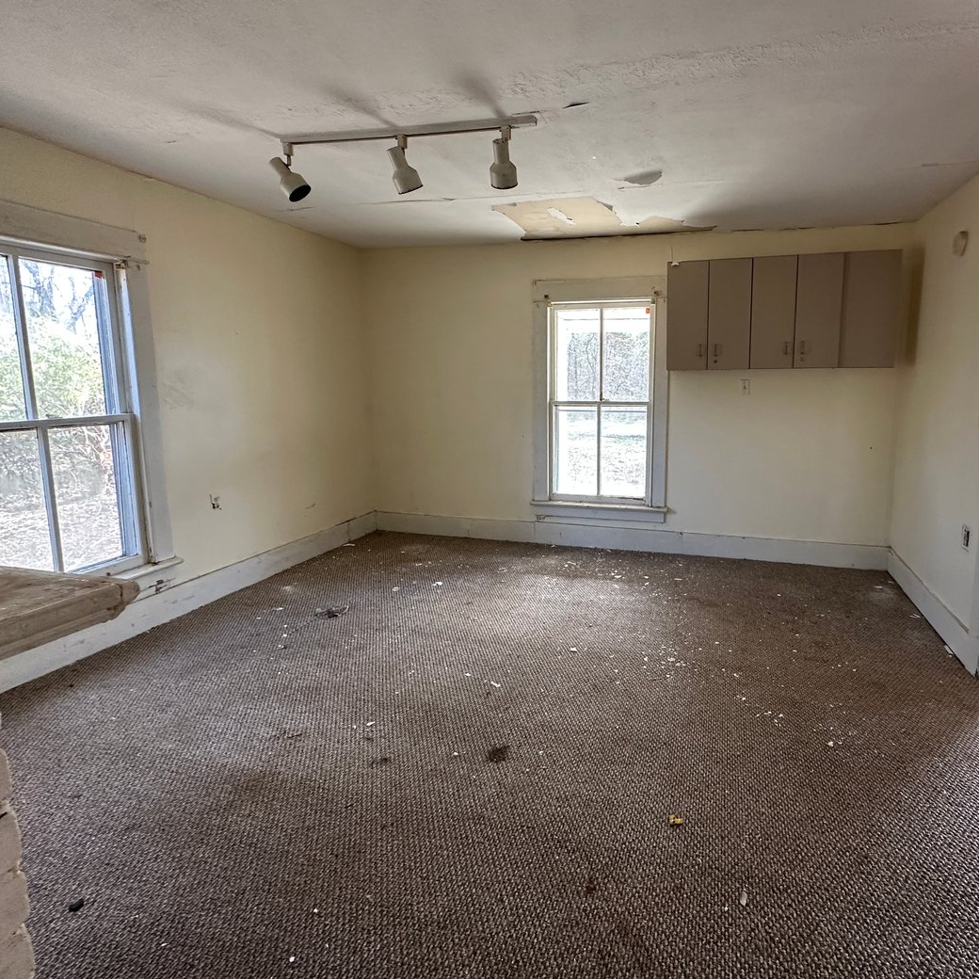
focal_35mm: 18
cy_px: 455
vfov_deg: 80.6
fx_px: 576
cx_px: 586
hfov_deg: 79.8
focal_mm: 2.22
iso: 250
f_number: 2.2
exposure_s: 1/99
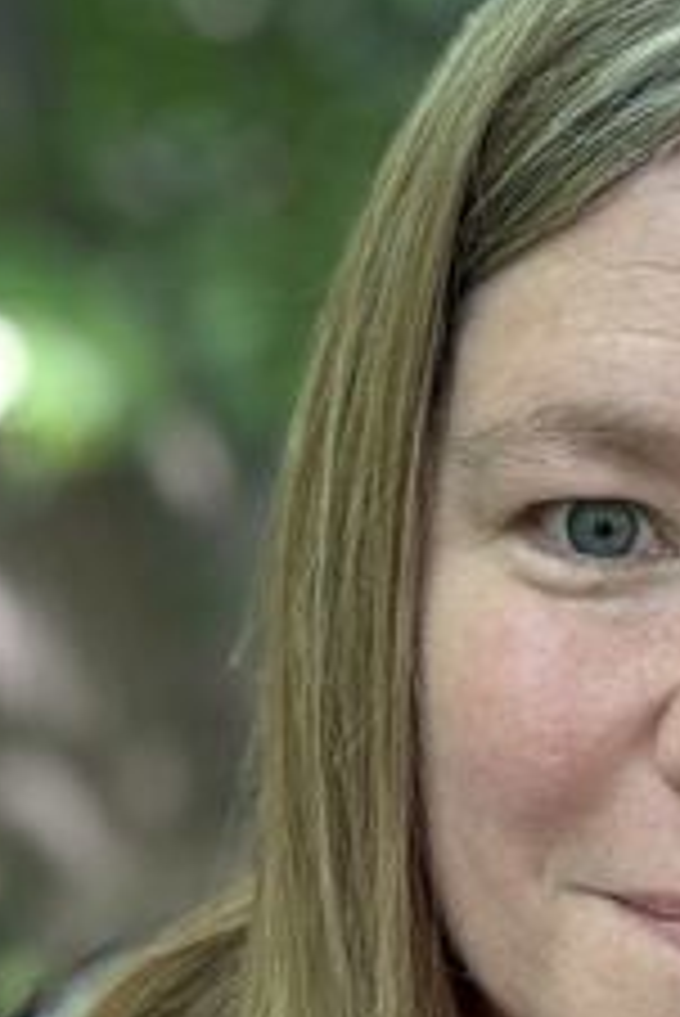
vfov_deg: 24.0
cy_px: 997
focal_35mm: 81
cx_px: 630
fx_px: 2291
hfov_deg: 16.6
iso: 160
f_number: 1.9
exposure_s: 1/60
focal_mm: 2.69
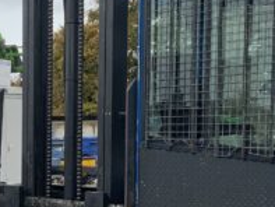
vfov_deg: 15.6
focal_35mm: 94
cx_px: 99
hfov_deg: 20.8
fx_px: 747
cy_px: 185
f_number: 1.8
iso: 16
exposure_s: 1/419
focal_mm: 3
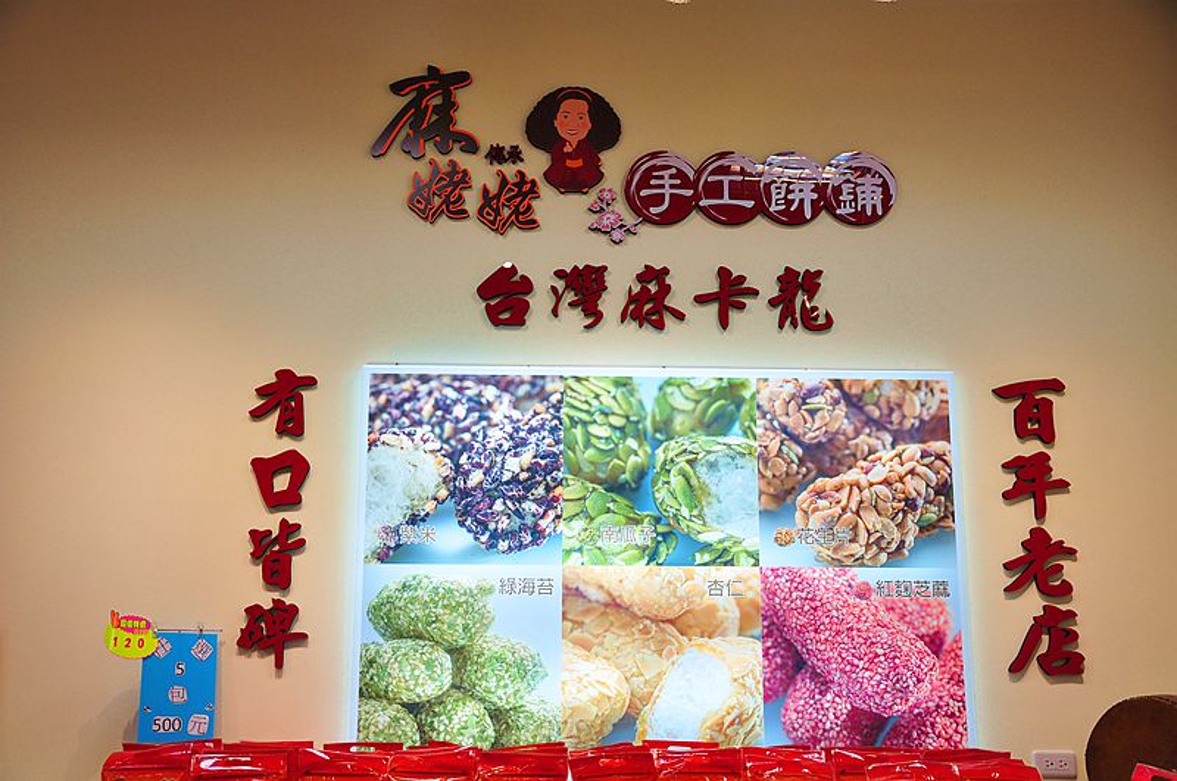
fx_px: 1371
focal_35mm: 42
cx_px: 588
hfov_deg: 46.5
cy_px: 390
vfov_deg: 31.8
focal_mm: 28
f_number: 5
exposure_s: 1/40
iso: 200
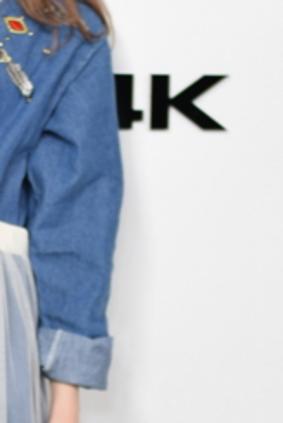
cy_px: 338
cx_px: -93
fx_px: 2210
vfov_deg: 10.9
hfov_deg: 7.2
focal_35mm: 188
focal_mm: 30
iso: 100
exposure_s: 1/160
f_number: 1.8
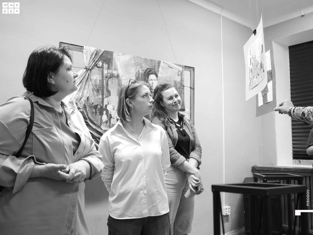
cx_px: 156
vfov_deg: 41.8
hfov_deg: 54.0
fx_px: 307
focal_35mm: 34
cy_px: 118
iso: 640
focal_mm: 17
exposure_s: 1/60
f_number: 1.8
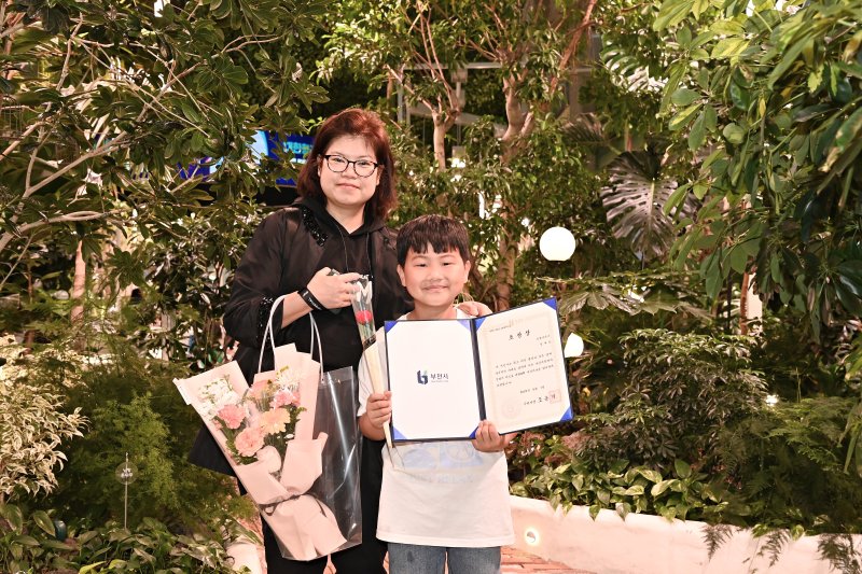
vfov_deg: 33.4
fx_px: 958
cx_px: 431
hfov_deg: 48.5
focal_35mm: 40
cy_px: 287
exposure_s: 1/160
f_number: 6.3
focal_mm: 40
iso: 2000
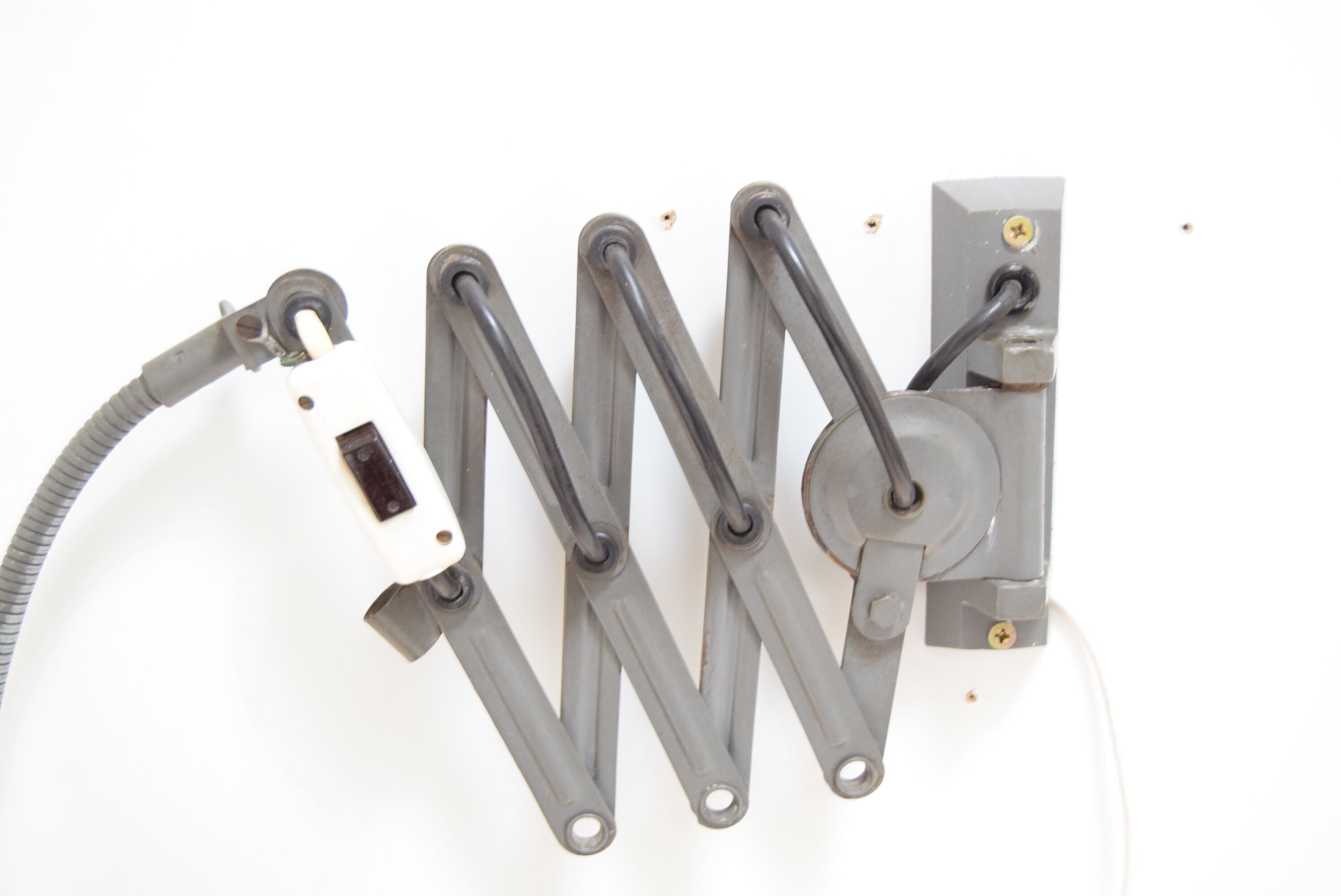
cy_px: 448
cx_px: 670
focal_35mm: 51
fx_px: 1901
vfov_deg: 26.5
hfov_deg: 38.9
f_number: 4.5
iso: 1600
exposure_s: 1/25
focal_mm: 34
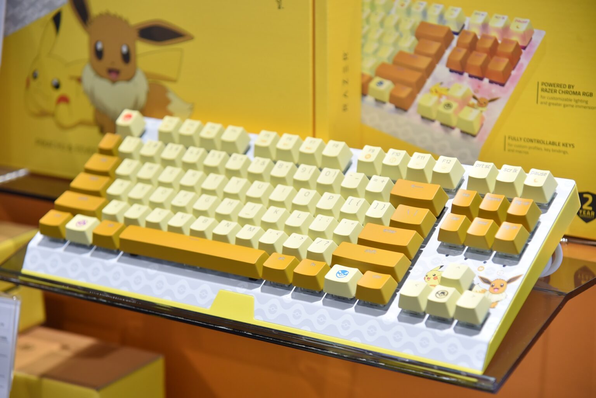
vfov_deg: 13.0
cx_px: 298
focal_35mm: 105
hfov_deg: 19.5
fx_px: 1739
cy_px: 199
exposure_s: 1/200
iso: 800
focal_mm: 105
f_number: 4.5
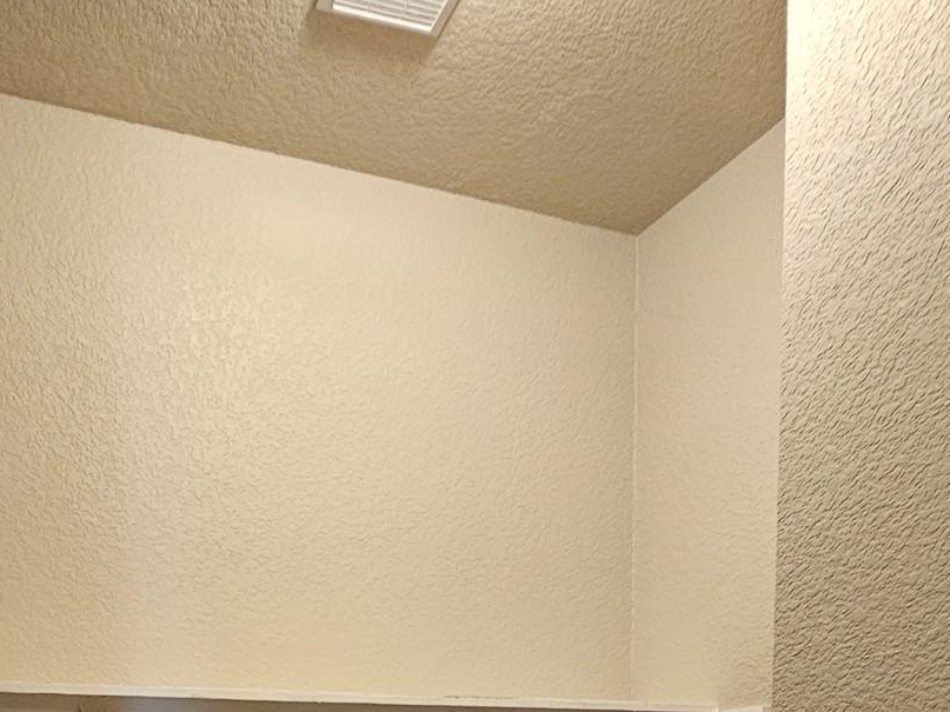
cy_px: 884
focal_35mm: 33
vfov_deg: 33.6
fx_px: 906
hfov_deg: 54.1
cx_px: 306
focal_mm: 2.2
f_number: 2.2
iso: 400
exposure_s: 1/40
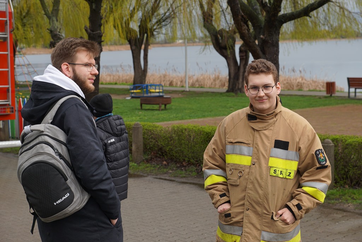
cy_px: 121
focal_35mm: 75
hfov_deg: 27.0
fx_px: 754
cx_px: 181
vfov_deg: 18.2
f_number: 4.5
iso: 100
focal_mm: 50
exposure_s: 1/400
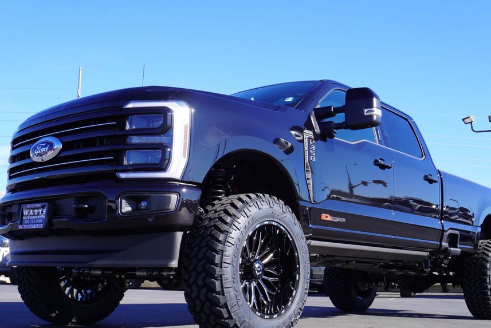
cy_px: 186
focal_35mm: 43
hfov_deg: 45.4
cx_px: 250
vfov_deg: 31.2
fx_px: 587
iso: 100
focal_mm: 24
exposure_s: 1/100
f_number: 8
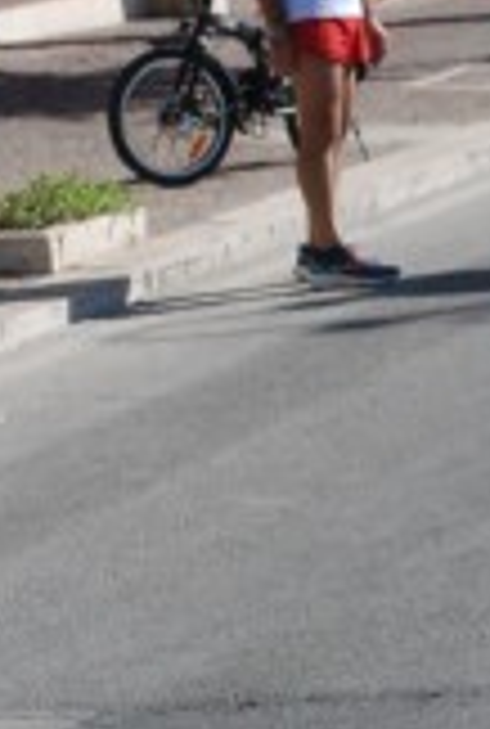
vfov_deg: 7.7
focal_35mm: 266
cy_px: 513
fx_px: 5396
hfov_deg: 5.1
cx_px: 856
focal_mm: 48
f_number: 8
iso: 1000
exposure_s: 1/2000
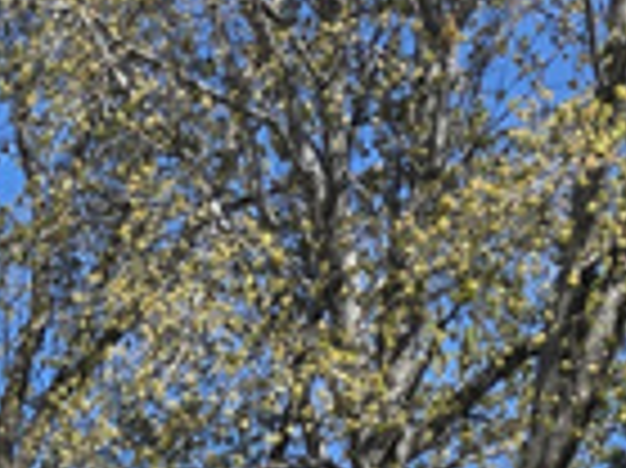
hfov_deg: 9.5
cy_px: 1336
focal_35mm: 170
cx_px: -1139
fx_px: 3072
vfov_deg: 7.7
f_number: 1.7
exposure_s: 1/939
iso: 12
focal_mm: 6.3
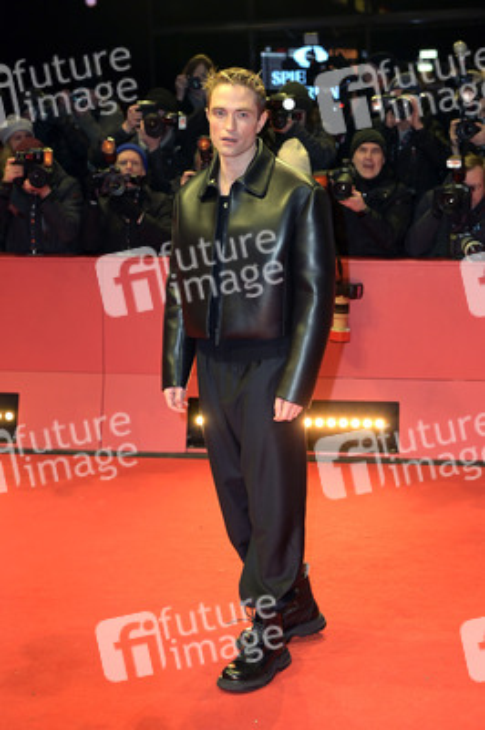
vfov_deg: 35.7
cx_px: 242
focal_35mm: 56
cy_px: 365
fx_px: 1134
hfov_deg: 24.2
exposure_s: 1/500
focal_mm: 56
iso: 2000
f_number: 4.5
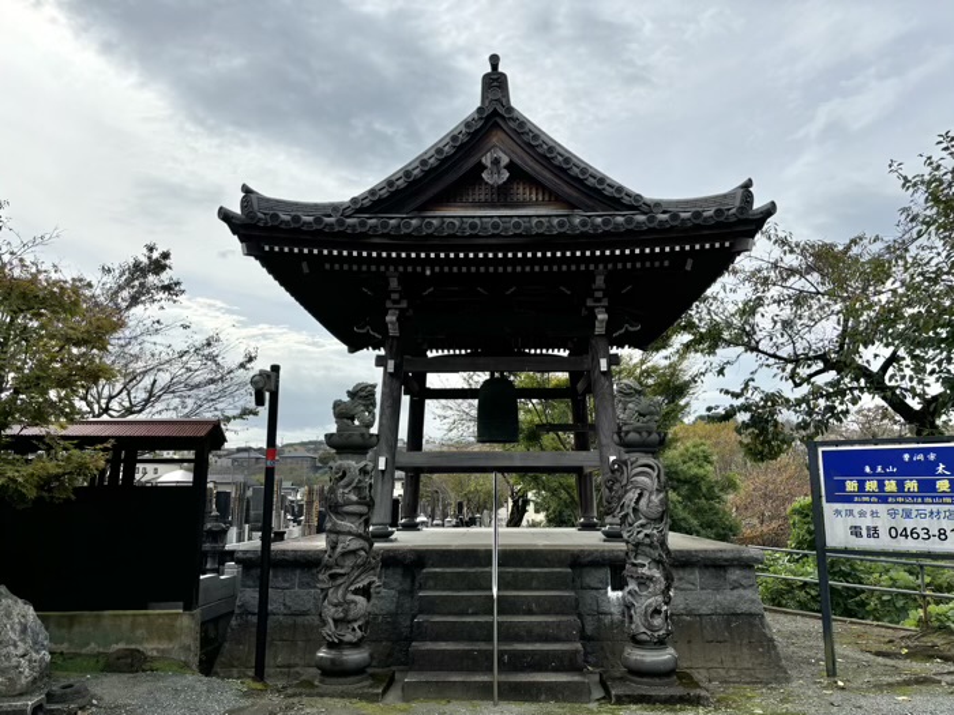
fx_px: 717
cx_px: 477
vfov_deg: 53.1
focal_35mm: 26
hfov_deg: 67.3
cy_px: 358
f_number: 1.6
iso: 50
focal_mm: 5.96
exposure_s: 1/4854
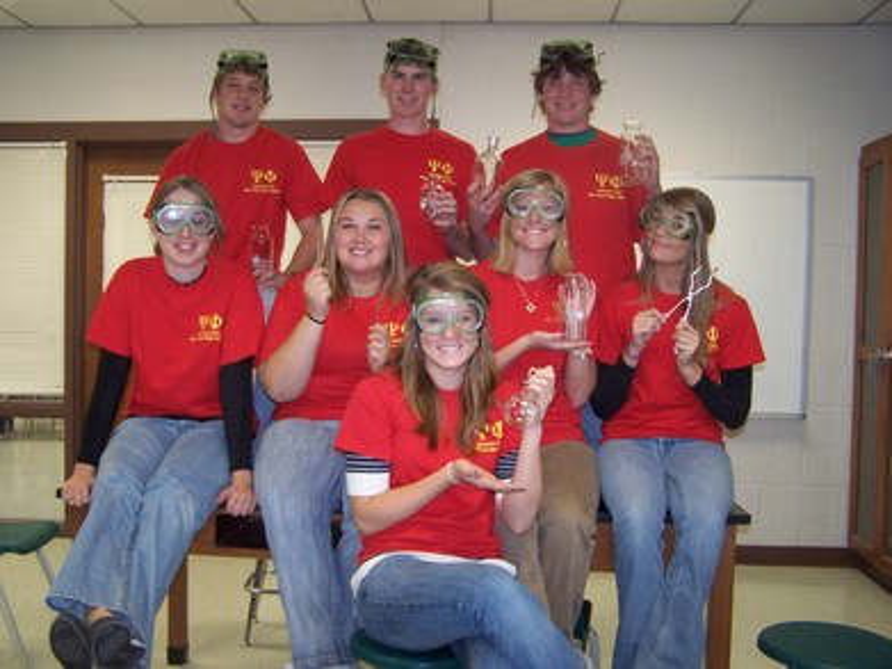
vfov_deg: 37.7
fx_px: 979
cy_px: 334
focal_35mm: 38
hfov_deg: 49.0
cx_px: 446
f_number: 2.8
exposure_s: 1/60
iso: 140
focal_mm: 6.3
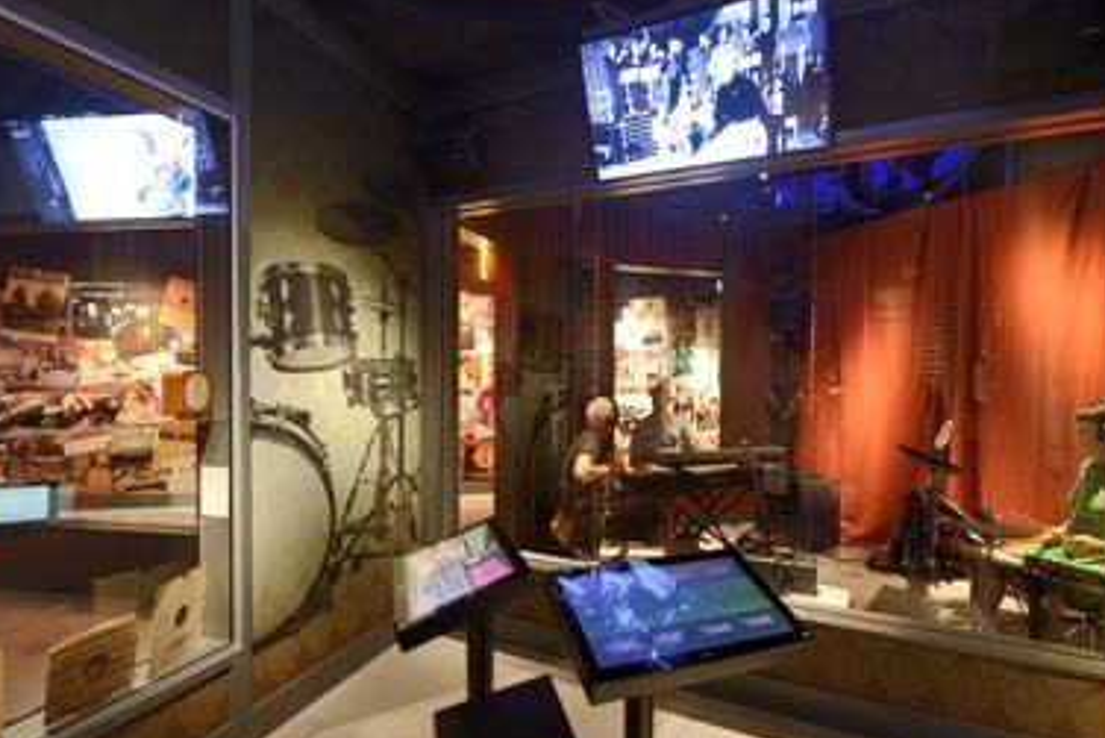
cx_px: 588
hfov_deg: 86.8
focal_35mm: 19
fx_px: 583
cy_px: 385
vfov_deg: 64.6
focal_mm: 17
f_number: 3.5
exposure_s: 1/20
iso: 1600
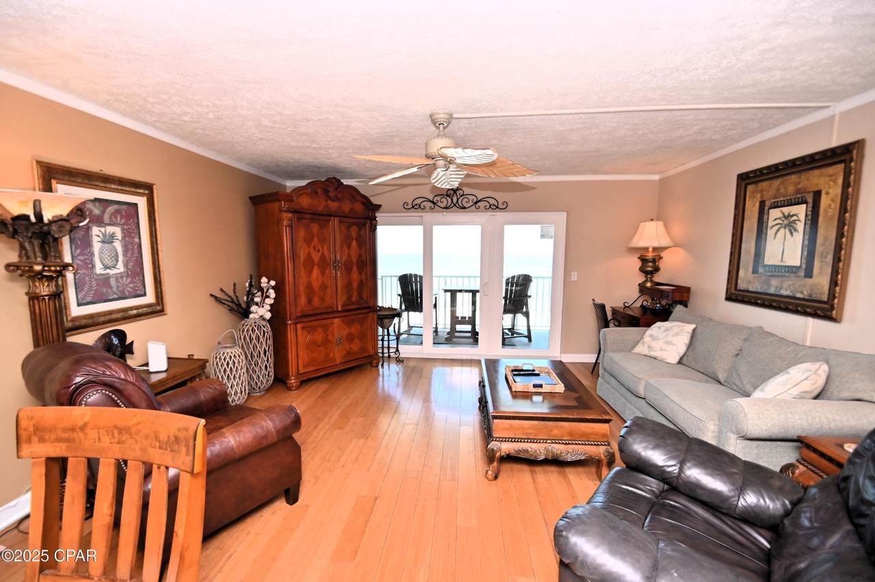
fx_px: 364
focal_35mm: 15
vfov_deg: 77.3
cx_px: 438
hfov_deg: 100.4
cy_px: 291
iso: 400
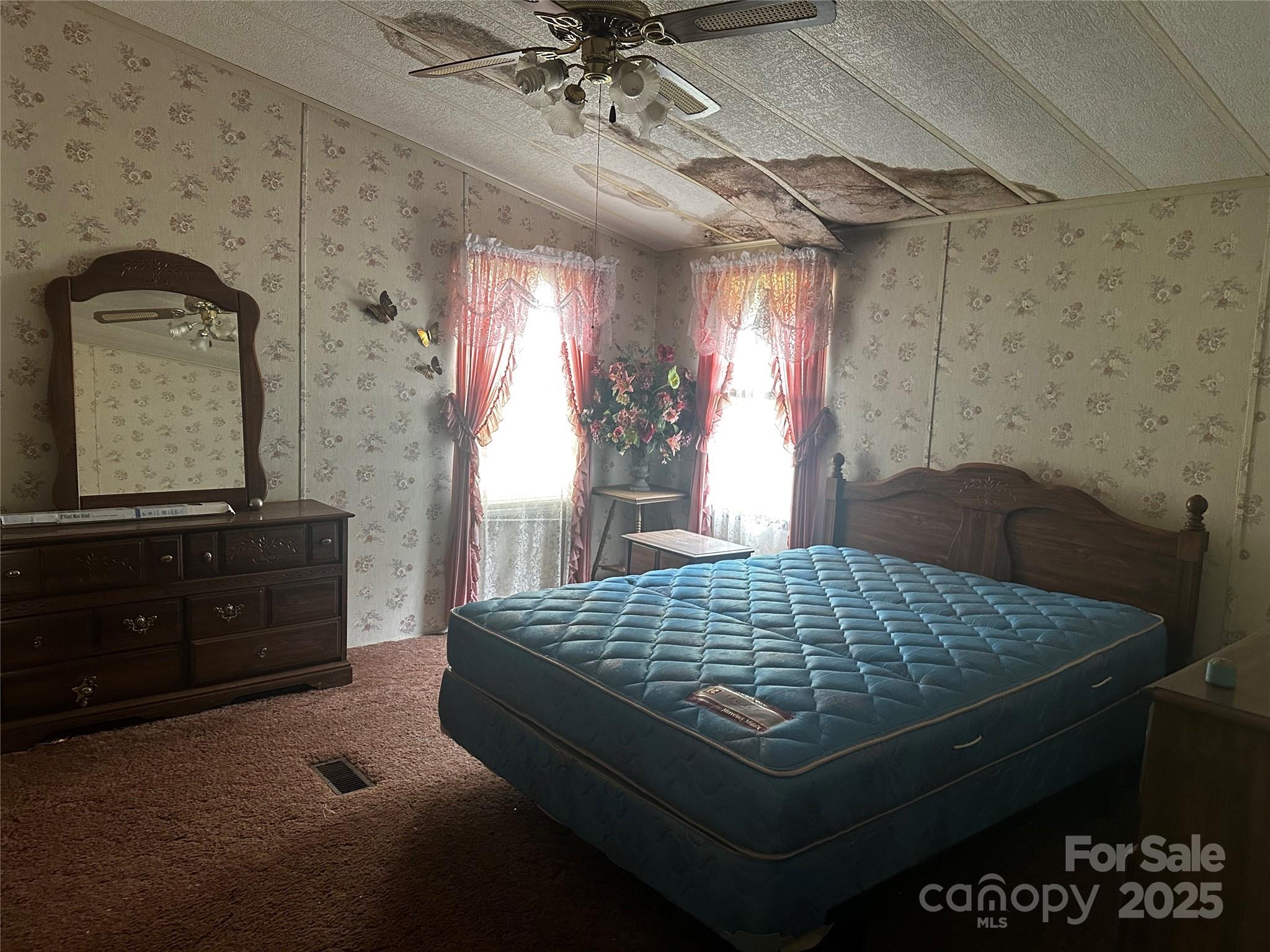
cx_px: 635
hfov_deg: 71.6
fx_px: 881
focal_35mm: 24
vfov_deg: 56.8
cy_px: 476
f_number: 1.78
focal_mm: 6.86
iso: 400
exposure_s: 1/60
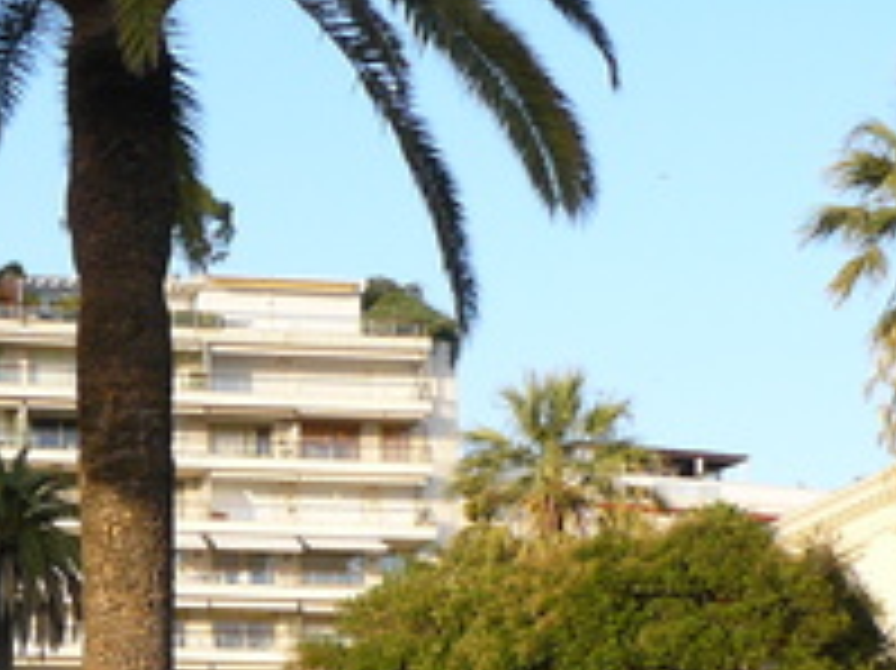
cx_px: -365
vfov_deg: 12.6
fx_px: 3001
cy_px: 634
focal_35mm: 116
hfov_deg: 15.9
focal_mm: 6
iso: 100
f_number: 4
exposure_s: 1/200
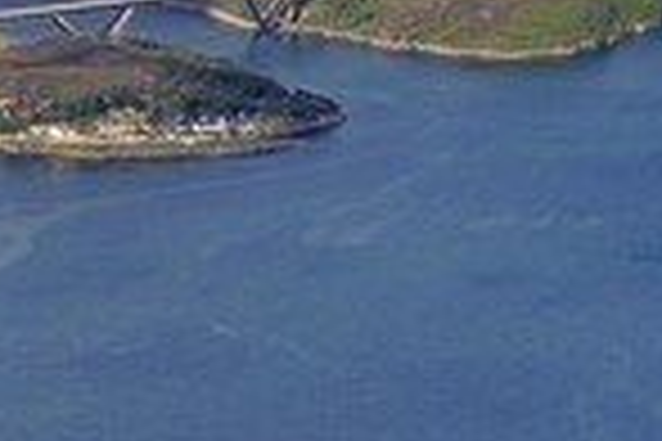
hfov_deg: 3.6
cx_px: 252
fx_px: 10518
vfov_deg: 2.4
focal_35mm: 572
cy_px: -148
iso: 400
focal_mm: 200
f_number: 9
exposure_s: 1/800
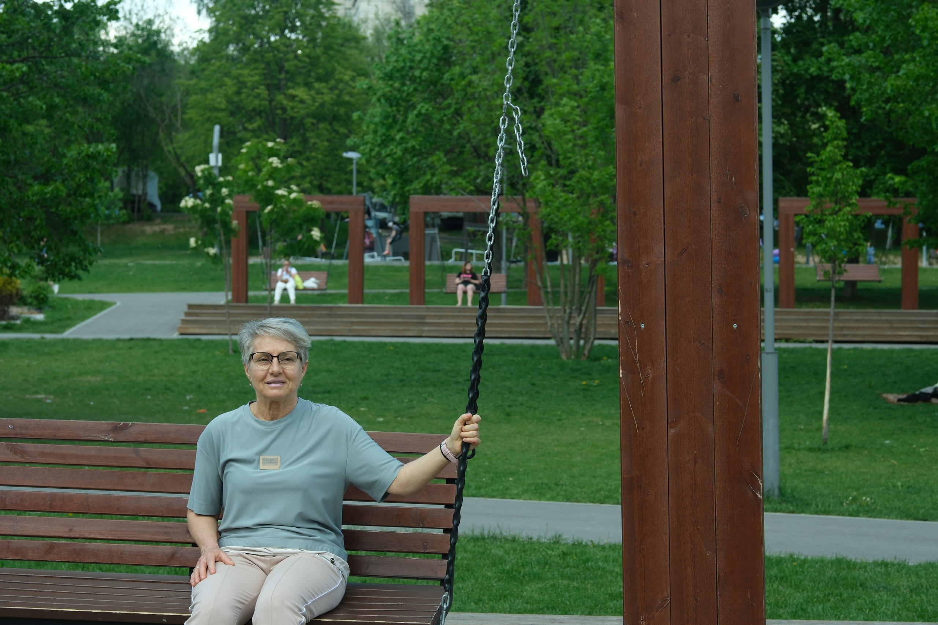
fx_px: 1954
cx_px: 469
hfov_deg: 27.0
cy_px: 312
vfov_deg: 18.2
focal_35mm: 75
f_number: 5.6
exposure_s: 1/200
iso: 160
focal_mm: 50
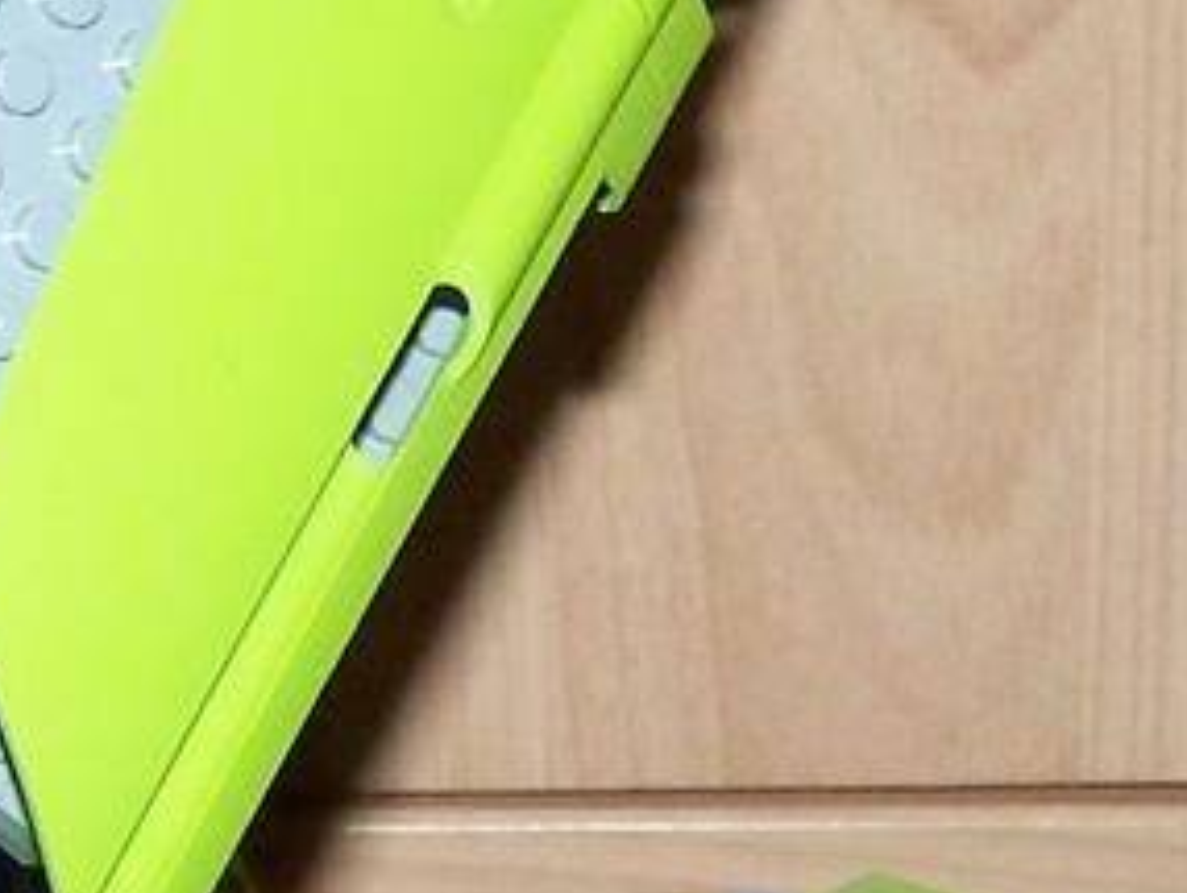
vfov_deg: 7.3
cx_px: 208
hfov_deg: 9.7
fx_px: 7001
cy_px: 660
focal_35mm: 204
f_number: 2.8
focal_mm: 6.3
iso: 200
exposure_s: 1/30
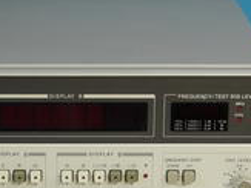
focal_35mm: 226
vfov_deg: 6.6
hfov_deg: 8.7
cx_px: 8
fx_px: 1638
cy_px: 153
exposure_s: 1/3.2
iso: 200
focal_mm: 46
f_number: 8
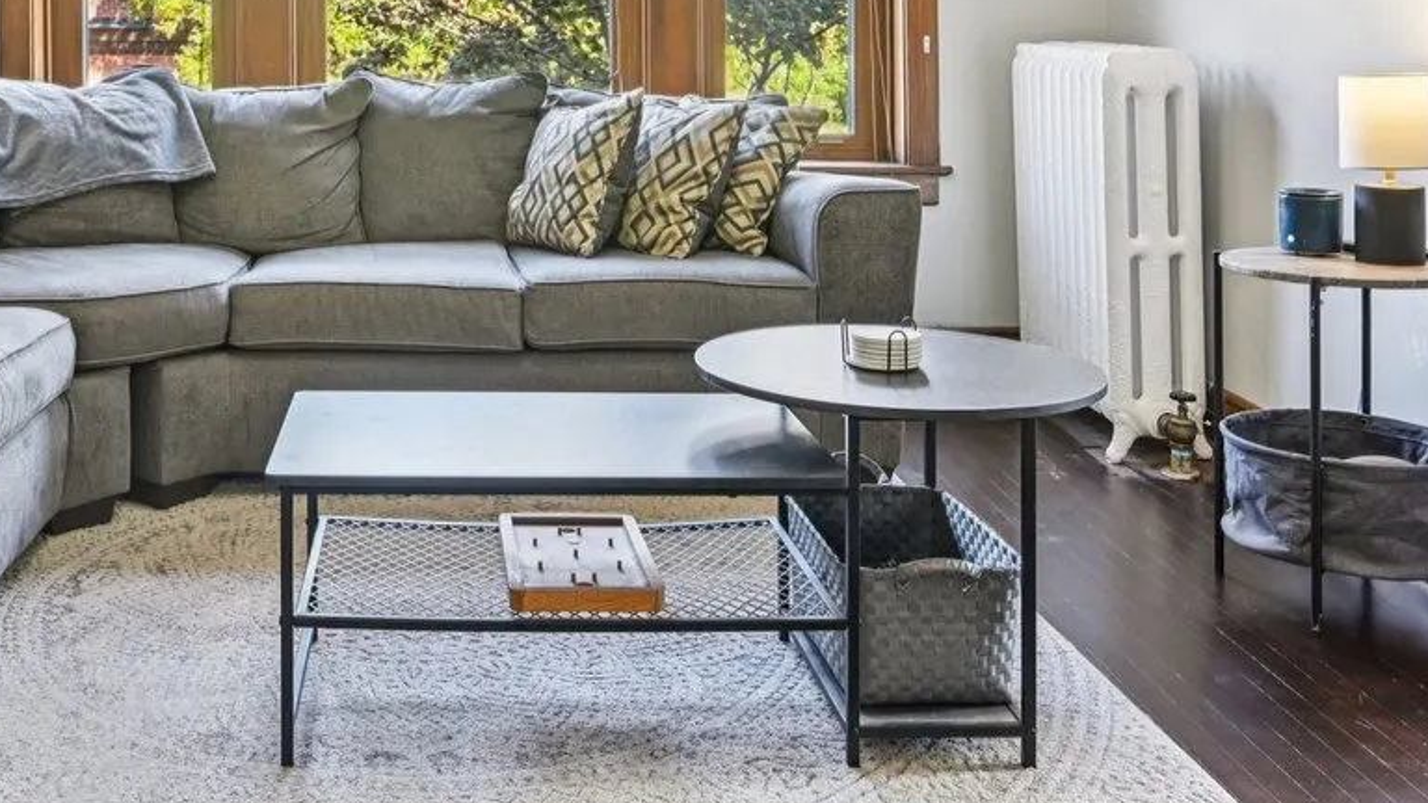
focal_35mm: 42
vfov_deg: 26.9
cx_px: 443
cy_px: 9
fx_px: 1590
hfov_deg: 47.3
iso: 800
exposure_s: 1/10
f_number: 8
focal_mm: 19
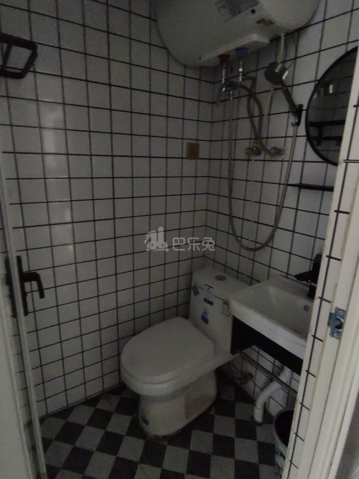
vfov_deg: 81.8
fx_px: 277
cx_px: 180
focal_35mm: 20
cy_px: 240
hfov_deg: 66.0
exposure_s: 1/20
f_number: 2.2
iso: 500
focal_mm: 1.68
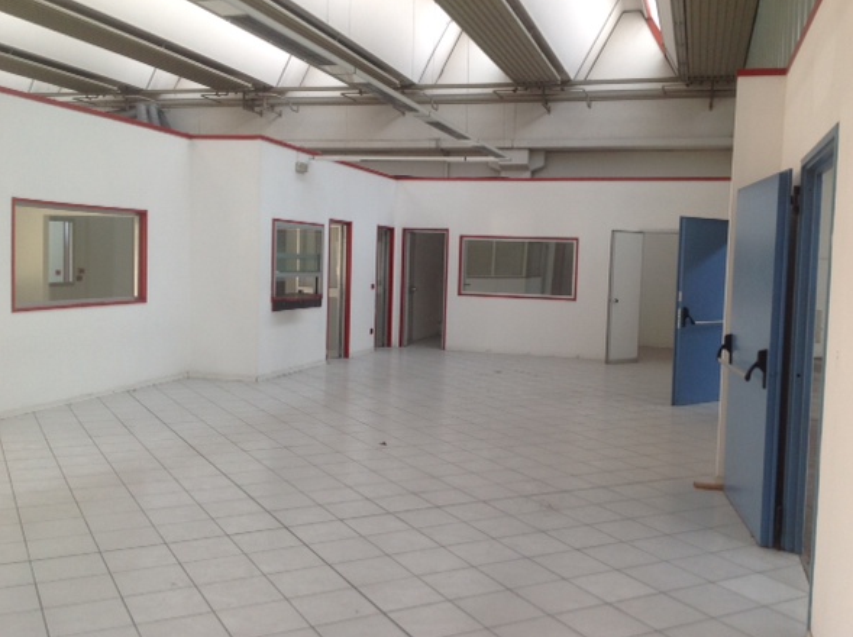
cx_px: 439
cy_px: 313
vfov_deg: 37.6
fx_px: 935
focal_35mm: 38
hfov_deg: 49.0
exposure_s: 1/20
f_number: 2.4
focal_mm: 4.28
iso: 50
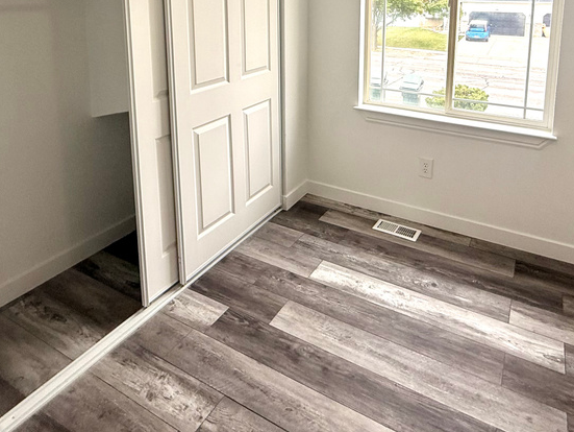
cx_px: 330
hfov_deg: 66.9
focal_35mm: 26
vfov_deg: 48.3
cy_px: 53
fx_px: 431
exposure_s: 1/104
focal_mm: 2.22
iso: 64
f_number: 2.2
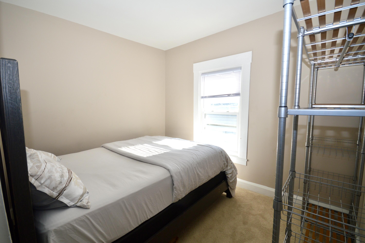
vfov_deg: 77.2
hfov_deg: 100.4
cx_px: 182
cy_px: 122
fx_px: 152
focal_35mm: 15
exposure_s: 1/125
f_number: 5.6
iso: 320
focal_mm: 10
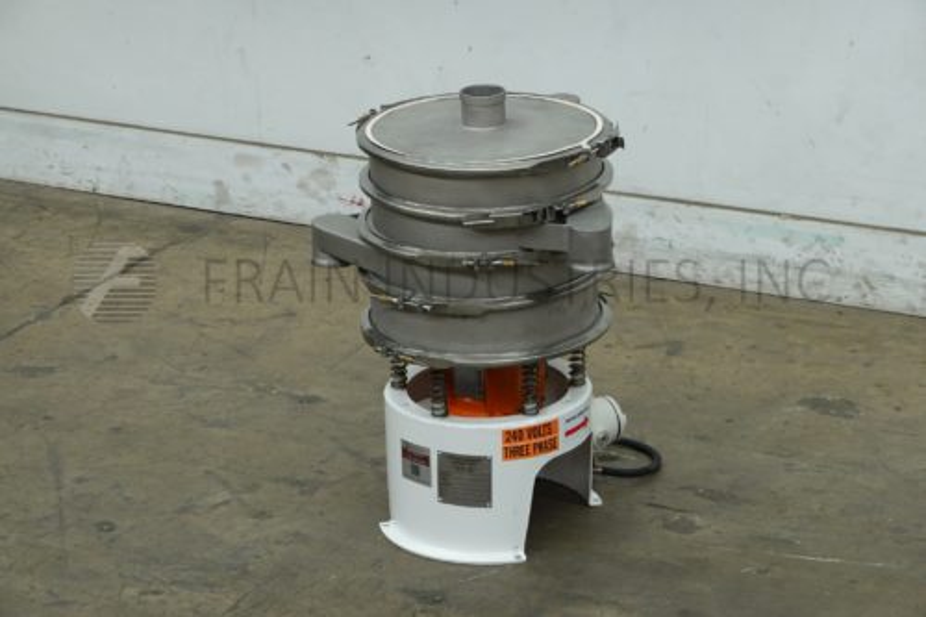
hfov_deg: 17.5
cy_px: 308
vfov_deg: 11.7
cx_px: 463
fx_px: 3008
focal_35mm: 117
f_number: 4.5
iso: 500
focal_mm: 42.74
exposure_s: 1/125
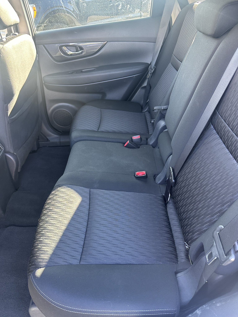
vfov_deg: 71.6
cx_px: 119
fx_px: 220
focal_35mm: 24
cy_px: 158
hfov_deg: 56.8
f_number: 1.78
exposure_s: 1/60
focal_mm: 6.86
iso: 250
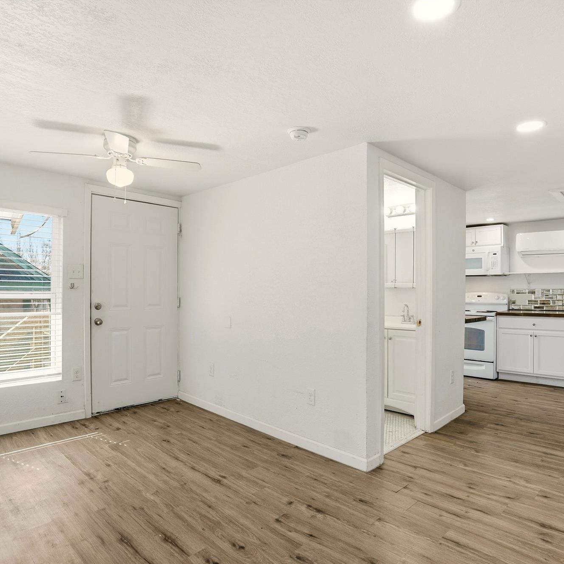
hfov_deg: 72.1
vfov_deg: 72.1
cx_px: 292
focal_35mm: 21
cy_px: 289
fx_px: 387
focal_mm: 16
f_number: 8
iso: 400
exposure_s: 1/750
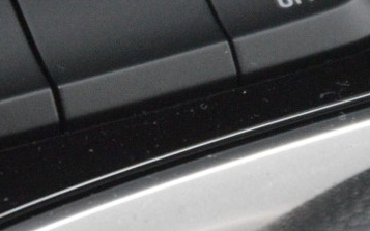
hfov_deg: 1.8
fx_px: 11927
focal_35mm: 1183
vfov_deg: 1.1
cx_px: 164
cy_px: 44
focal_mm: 270
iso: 6400
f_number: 6.3
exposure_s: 1/125
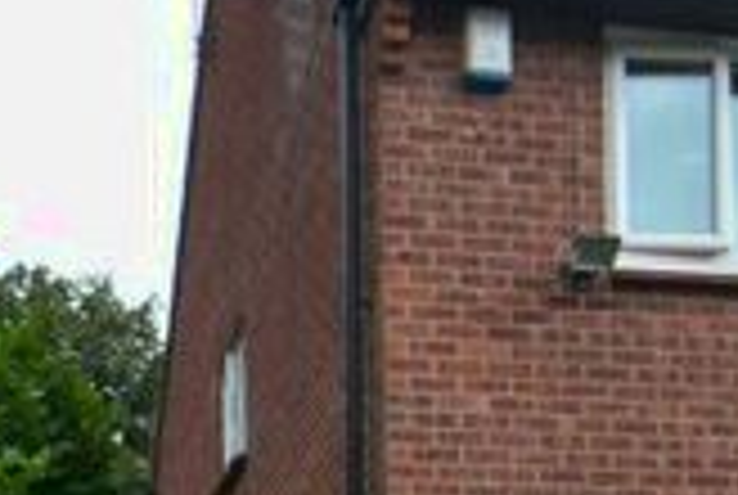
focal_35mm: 64
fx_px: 1314
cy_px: 878
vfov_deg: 17.5
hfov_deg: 31.4
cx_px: 360
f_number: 6.7
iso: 200
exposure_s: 1/180
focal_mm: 10
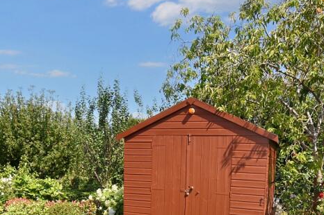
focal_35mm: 33
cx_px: 167
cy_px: 204
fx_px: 297
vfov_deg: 36.7
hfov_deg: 57.2
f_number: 8
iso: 100
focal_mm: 10
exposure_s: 1/200
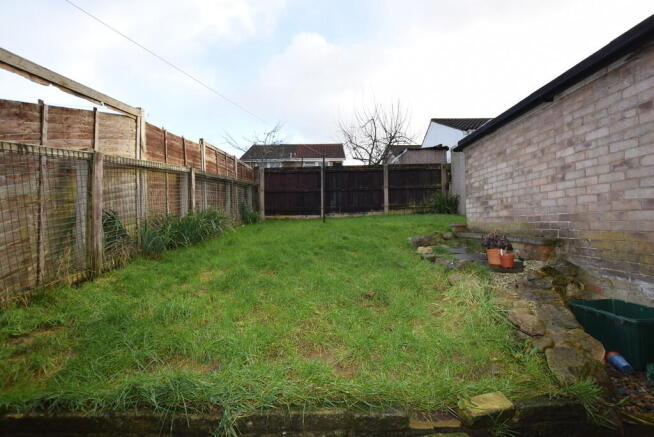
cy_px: 218
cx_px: 327
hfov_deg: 100.4
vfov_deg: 77.4
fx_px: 273
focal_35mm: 15
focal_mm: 10
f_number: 5.6
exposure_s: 1/125
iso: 250
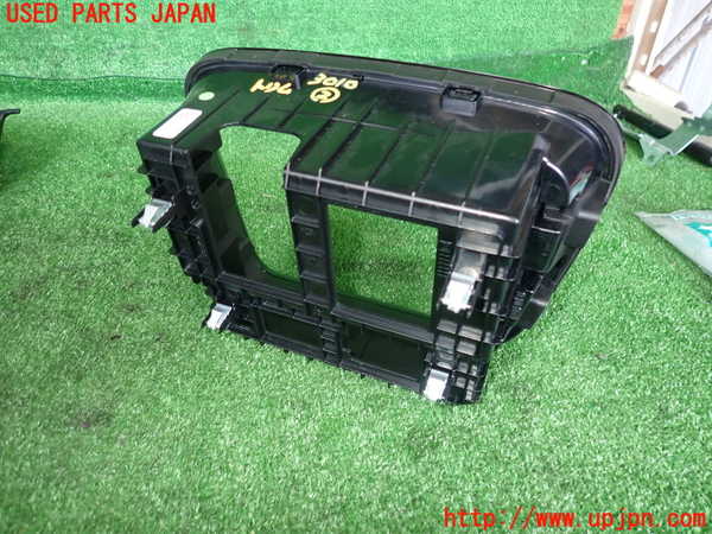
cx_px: 356
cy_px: 267
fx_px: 514
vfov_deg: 54.9
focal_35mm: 25
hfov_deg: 69.4
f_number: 2
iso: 200
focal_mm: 4.5
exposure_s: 1/50
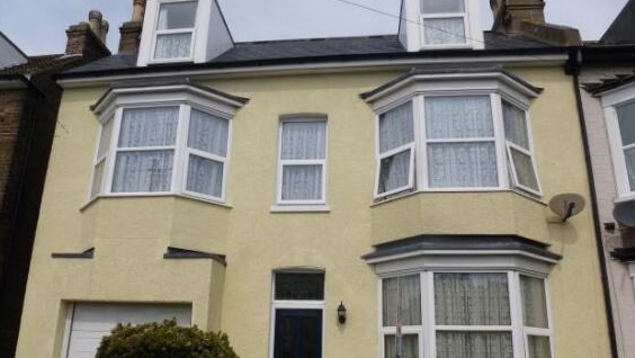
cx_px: 311
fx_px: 455
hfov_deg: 69.8
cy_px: 231
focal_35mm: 27
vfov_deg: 42.5
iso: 100
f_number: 4
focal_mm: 4.3
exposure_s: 1/1300
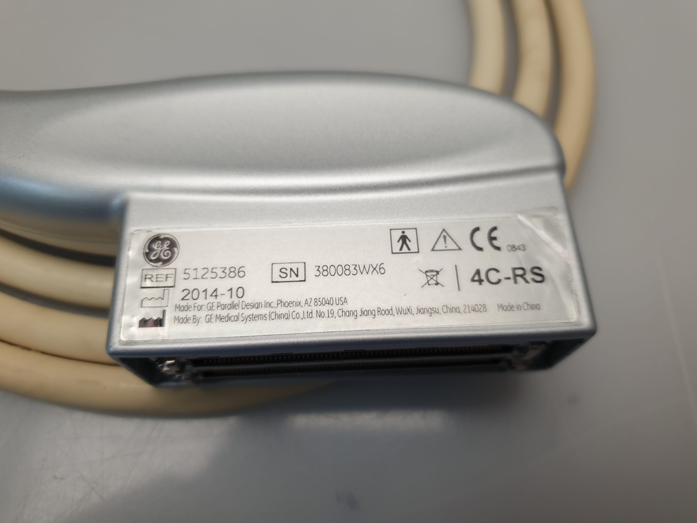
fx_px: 524
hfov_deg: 67.3
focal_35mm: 26
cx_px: 348
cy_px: 262
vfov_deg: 53.1
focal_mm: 4.3
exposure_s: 1/153
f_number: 1.5
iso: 50
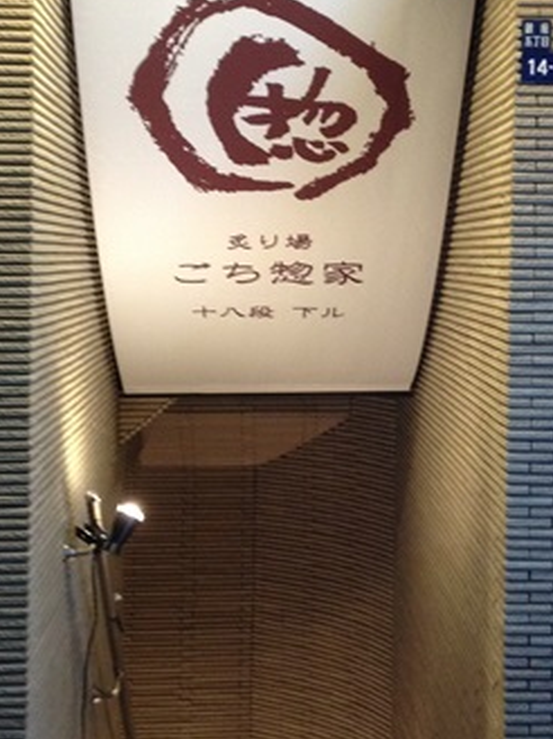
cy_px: 284
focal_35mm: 71
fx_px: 1515
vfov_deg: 27.3
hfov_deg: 20.7
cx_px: 335
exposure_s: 1/20
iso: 250
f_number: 2.4
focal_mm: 4.28
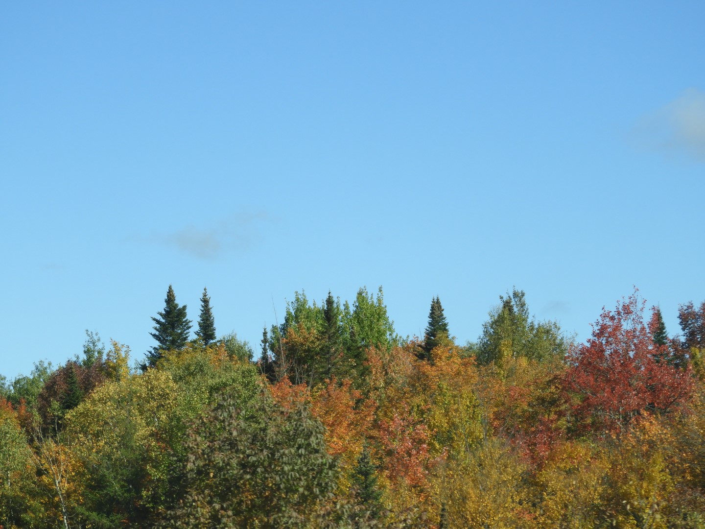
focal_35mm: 125
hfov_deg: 15.8
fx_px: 2546
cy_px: 264
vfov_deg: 11.9
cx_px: 352
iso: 100
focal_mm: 22.4
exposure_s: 1/400
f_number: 5
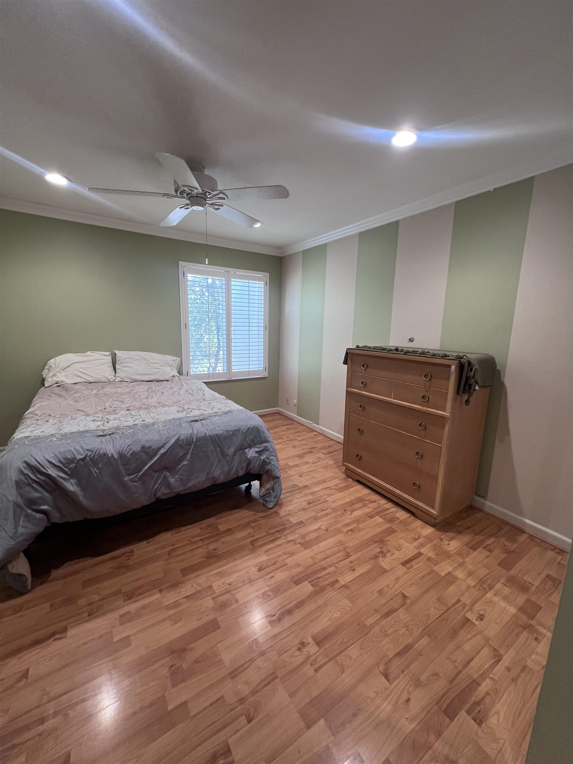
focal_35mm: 13
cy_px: 382
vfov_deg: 106.2
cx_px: 286
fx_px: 287
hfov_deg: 89.9
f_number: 1.8
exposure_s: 1/120
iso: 250
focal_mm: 1.57
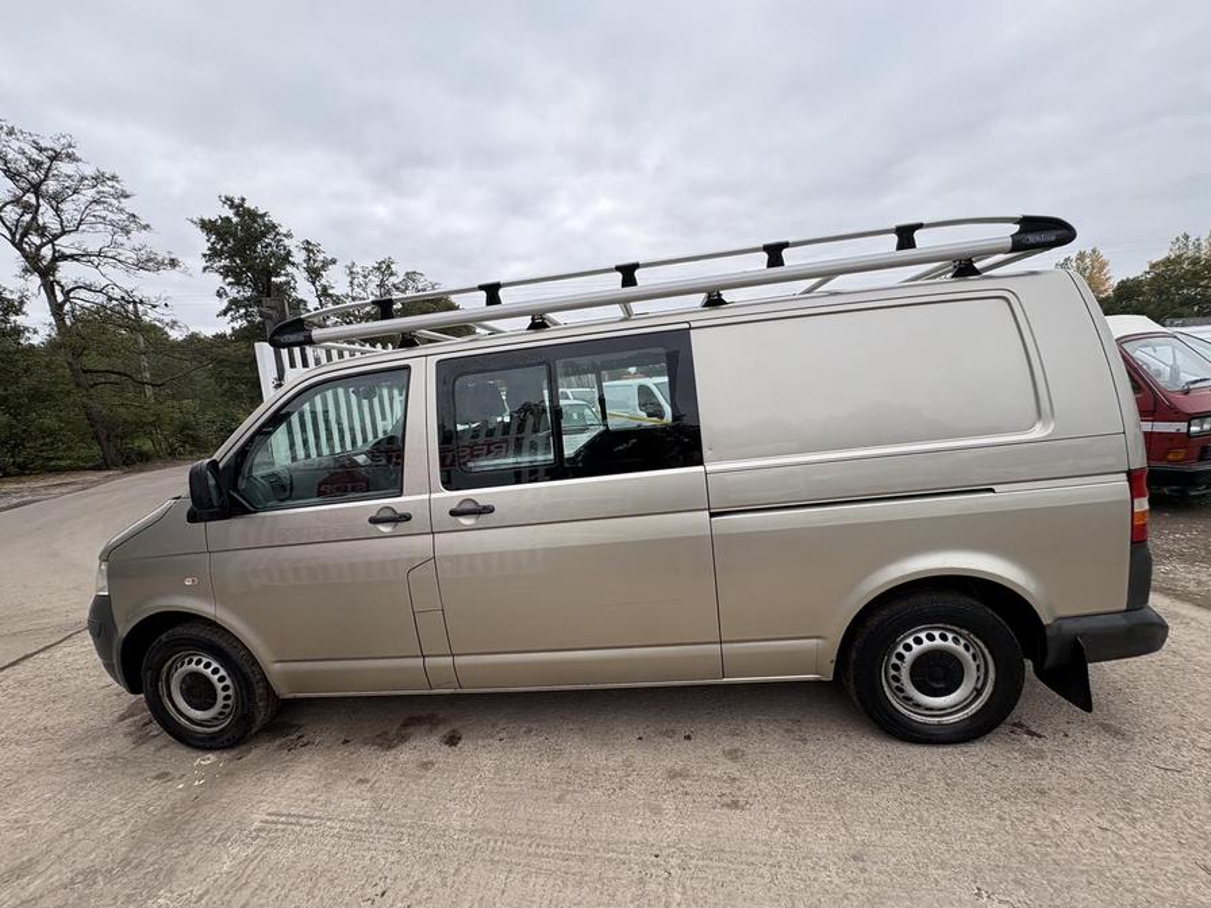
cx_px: 606
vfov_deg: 85.7
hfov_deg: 102.1
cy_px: 454
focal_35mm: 14
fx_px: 490
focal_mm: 2.22
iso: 40
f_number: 2.2
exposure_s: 1/324
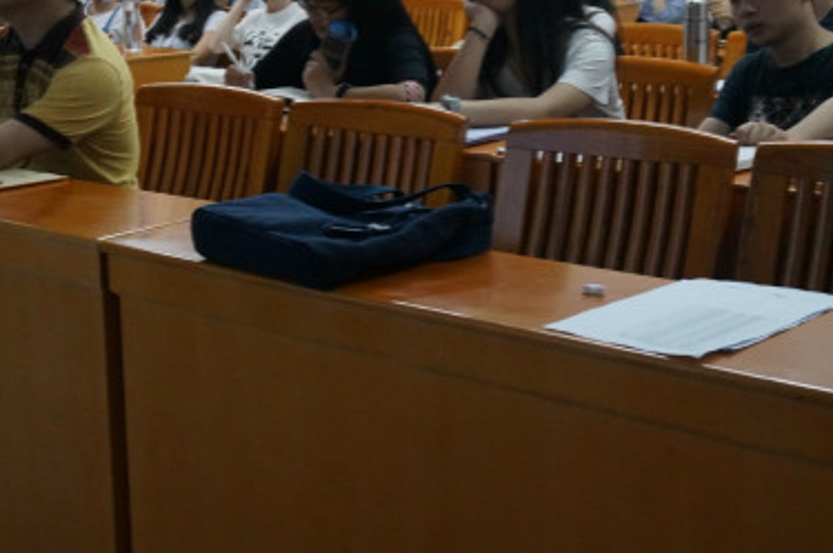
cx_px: 395
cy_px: 167
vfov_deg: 20.8
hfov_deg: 31.1
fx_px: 1497
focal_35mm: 65
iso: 3200
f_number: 5
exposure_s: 1/80
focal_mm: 27
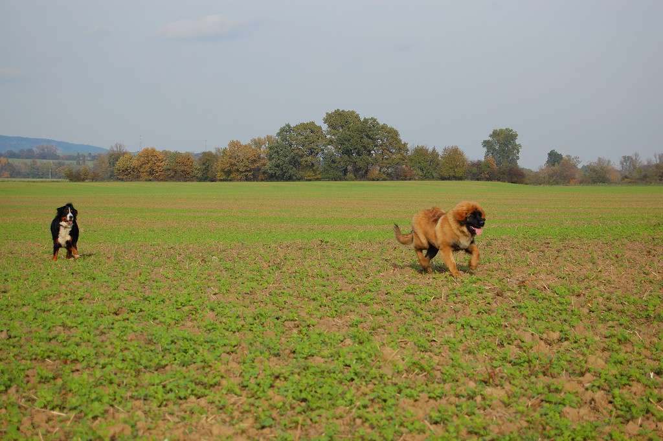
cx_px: 332
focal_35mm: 82
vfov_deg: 16.5
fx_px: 1518
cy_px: 220
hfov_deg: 24.6
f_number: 6.3
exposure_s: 1/160
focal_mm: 55
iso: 200
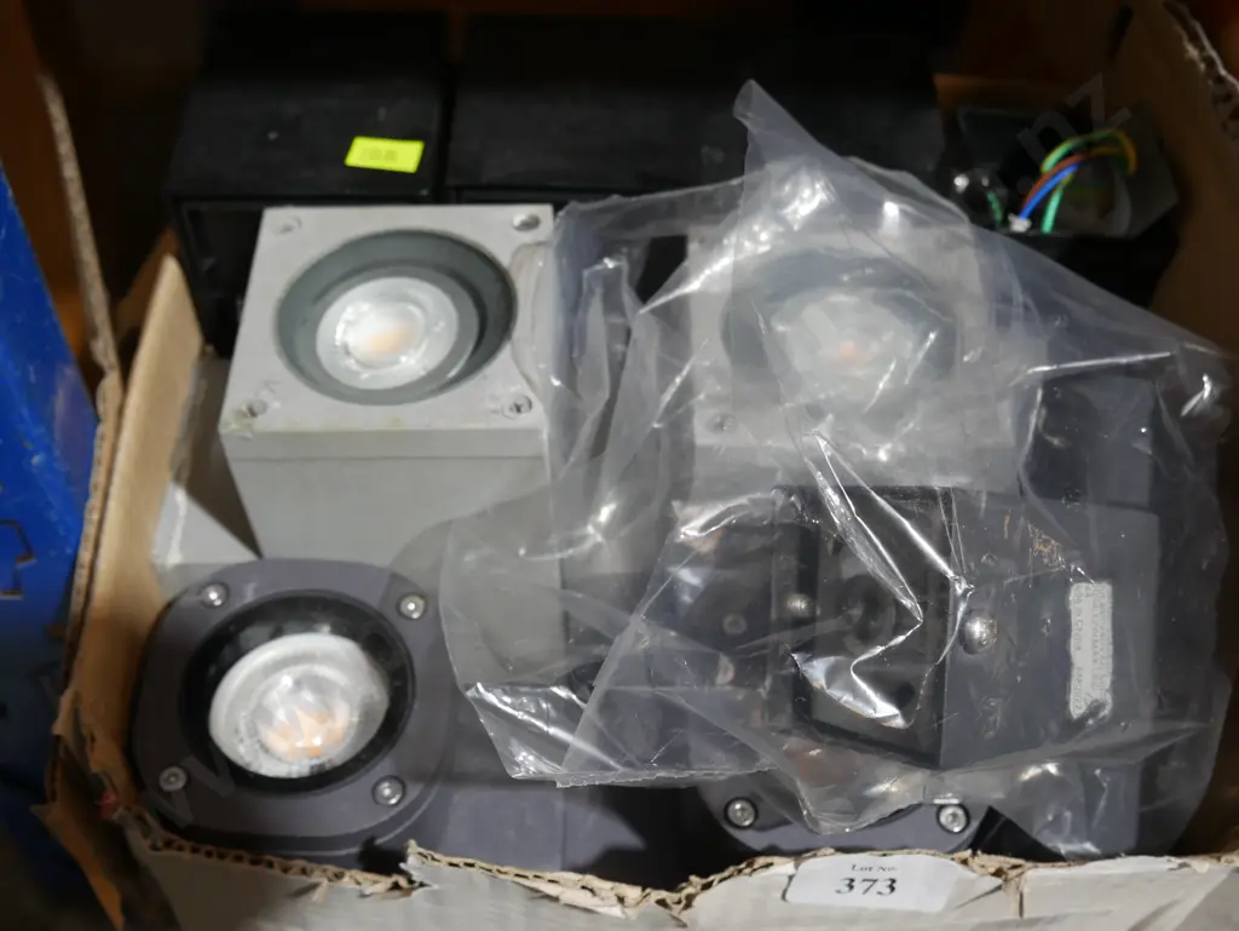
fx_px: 1432
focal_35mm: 40
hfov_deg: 46.8
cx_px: 620
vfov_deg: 36.0
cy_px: 466
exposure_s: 1/60
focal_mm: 20
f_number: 4.5
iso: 800
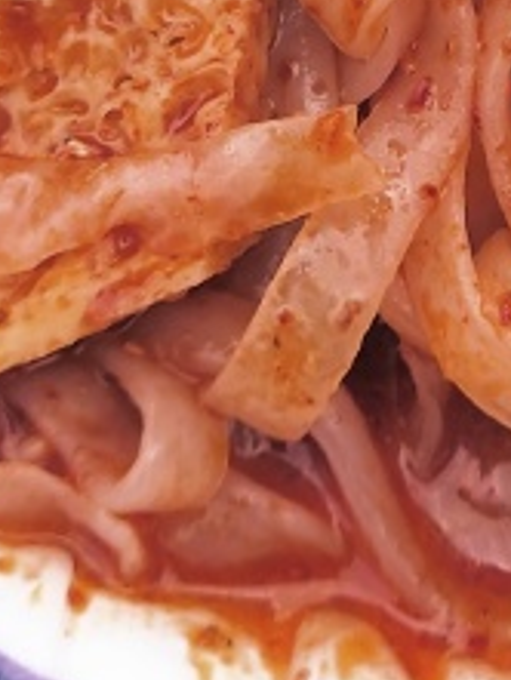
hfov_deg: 9.0
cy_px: -314
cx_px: 554
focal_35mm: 163
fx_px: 3205
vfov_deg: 11.6
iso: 50
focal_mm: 3.95
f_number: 1.8
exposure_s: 1/909
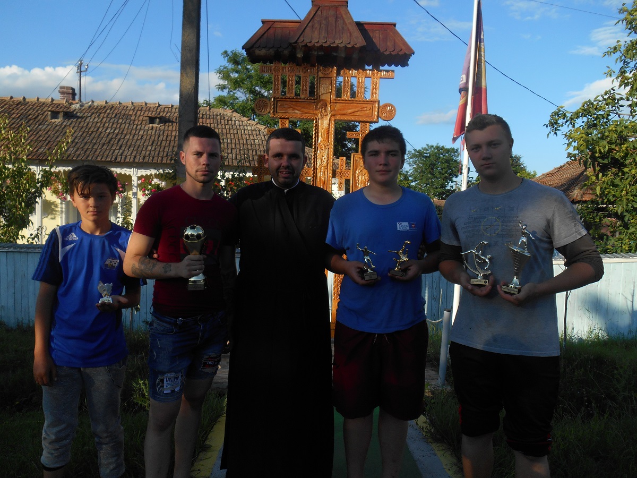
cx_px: 318
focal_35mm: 26
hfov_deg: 67.3
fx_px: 478
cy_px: 239
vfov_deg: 53.1
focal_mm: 4.7
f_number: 3.4
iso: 80
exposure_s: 1/500
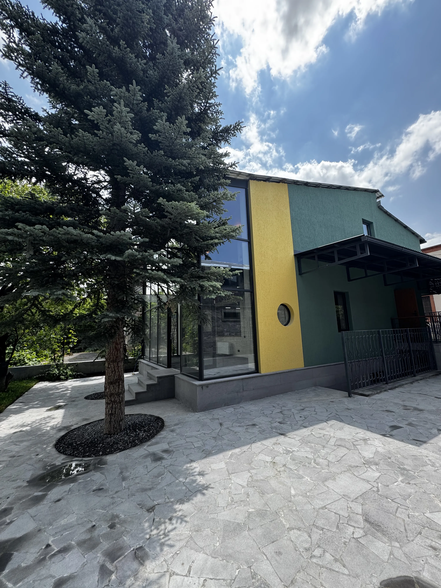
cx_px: 220
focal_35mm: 14
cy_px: 294
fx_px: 238
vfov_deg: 102.1
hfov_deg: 85.7
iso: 40
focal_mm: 2.22
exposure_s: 1/485
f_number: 2.2
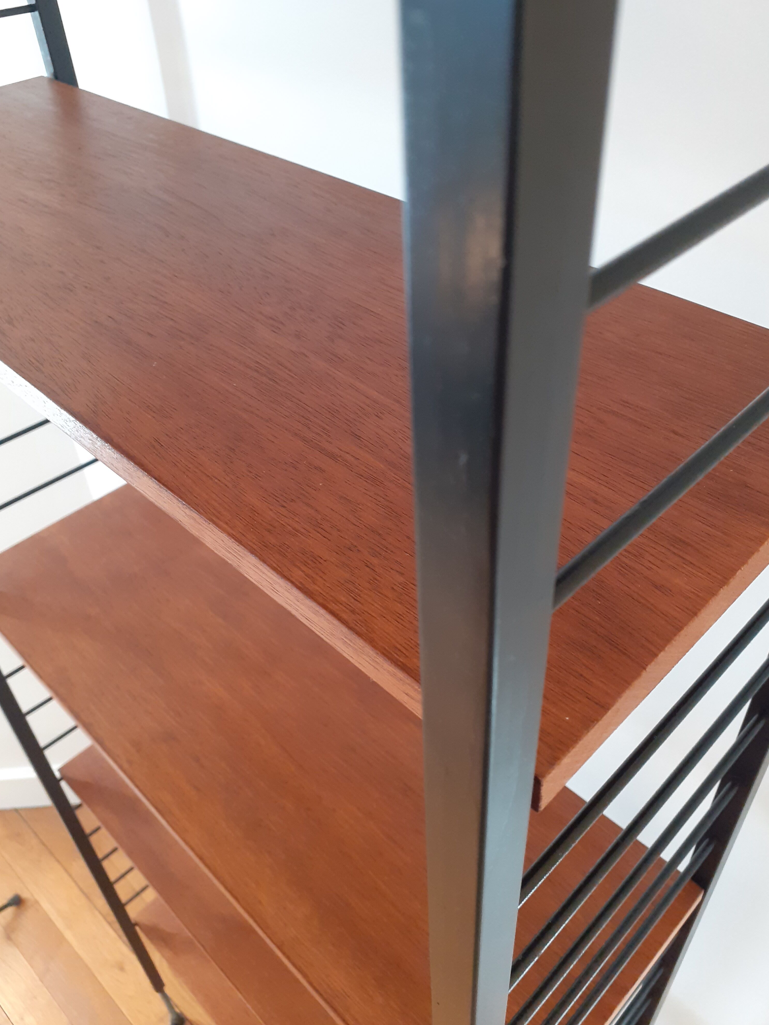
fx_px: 829
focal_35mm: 28
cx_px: 383
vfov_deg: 63.4
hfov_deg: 49.7
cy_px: 498
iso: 200
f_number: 1.9
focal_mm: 3.6
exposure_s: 1/40
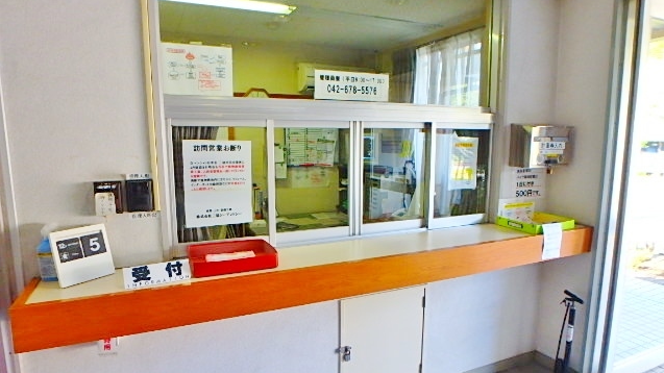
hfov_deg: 78.7
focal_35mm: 23
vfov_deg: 49.4
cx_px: 333
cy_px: 207
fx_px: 405
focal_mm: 3.7
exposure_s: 1/60
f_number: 3.5
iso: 200
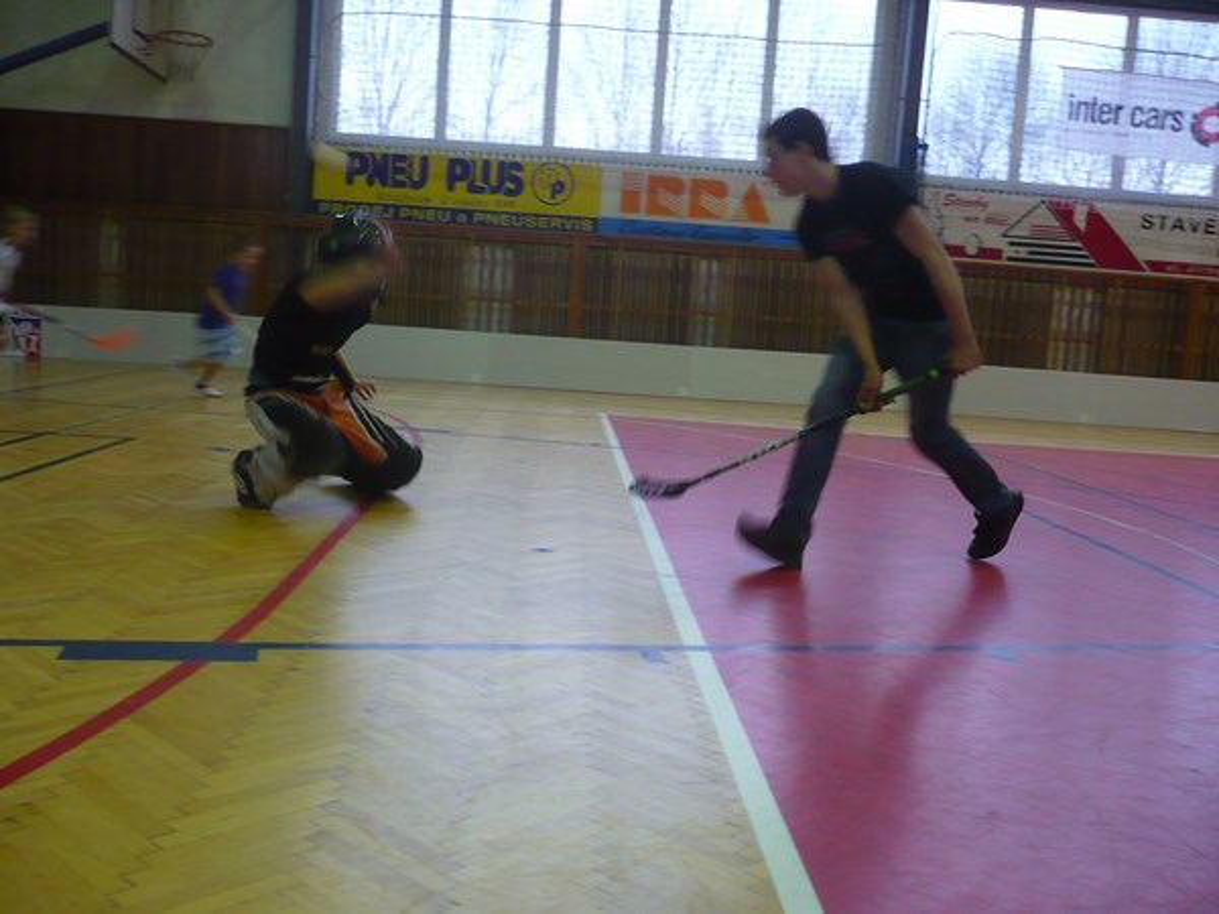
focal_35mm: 35
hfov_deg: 52.6
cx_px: 610
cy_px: 457
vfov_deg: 40.7
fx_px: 1233
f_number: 2.8
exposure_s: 1/40
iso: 200
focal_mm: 5.8
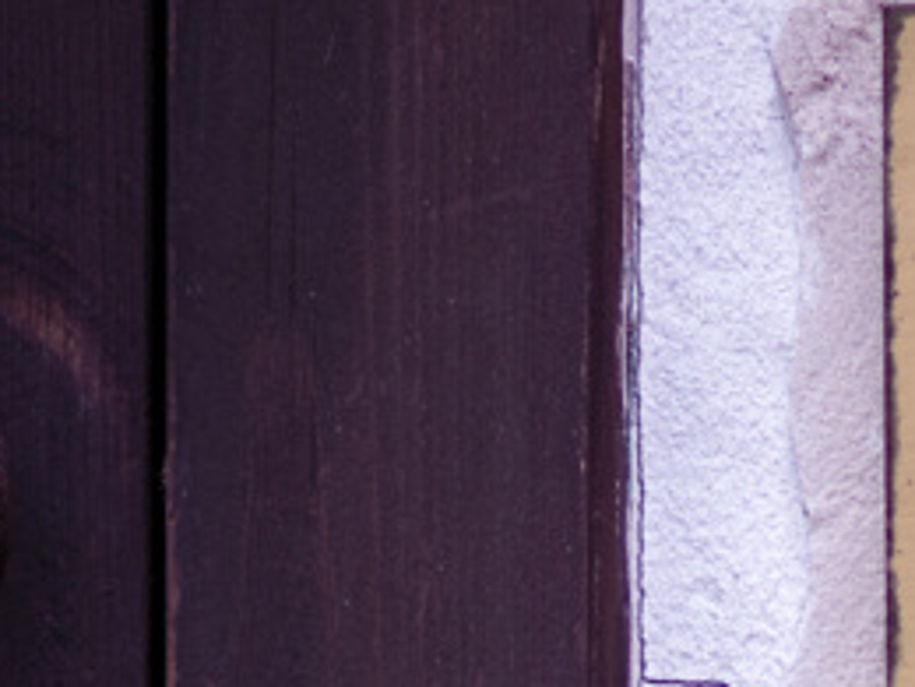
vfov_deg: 3.4
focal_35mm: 436
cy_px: 1191
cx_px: 795
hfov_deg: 4.5
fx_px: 11525
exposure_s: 1/200
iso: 100
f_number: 1.8
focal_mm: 77
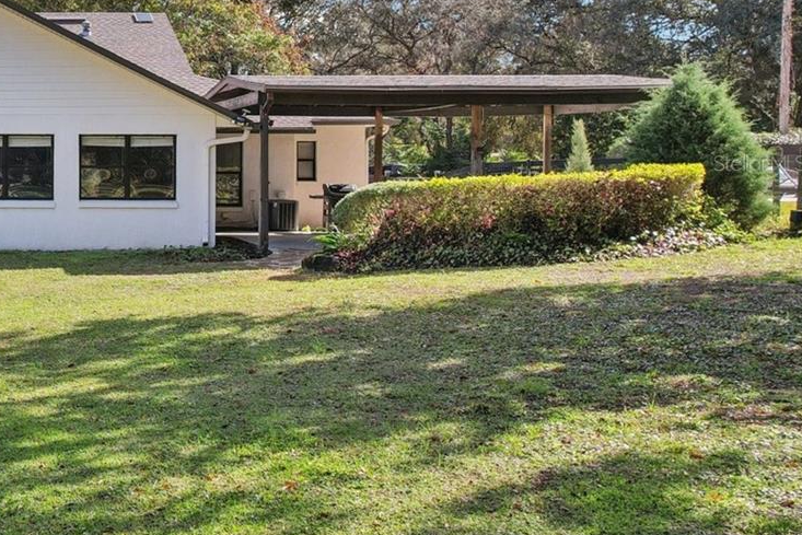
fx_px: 1069
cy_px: 163
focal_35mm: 48
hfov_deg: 35.6
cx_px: -65
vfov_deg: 27.8
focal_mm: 8.4
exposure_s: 1/640
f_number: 2.8
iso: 100
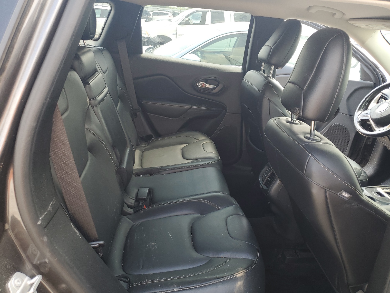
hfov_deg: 67.3
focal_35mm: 26
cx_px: 195
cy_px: 146
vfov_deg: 53.1
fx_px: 293
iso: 50
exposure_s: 1/154
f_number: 1.5
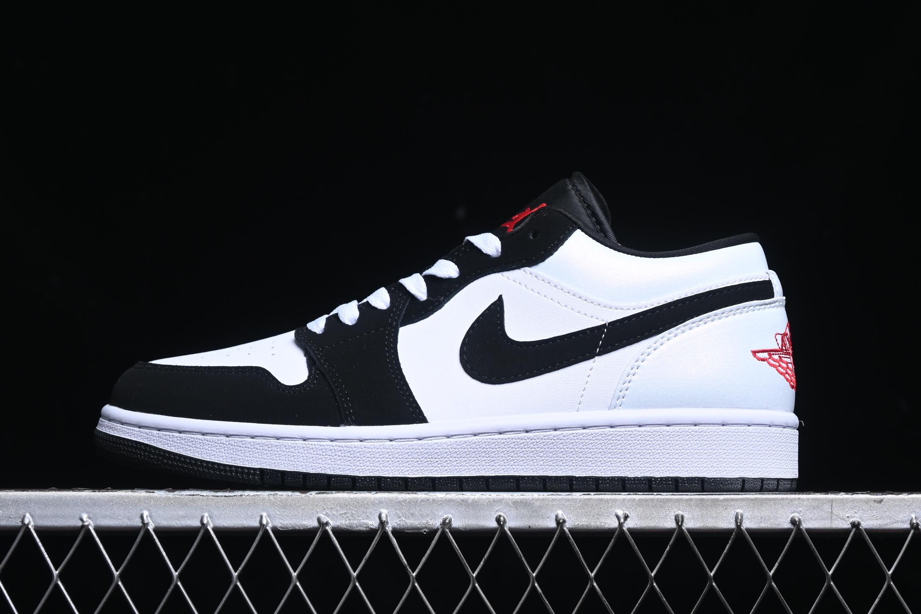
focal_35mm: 87
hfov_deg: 23.4
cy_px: 270
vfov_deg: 15.7
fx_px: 2226
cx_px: 445
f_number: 6.3
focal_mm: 50
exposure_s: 1/60
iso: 160
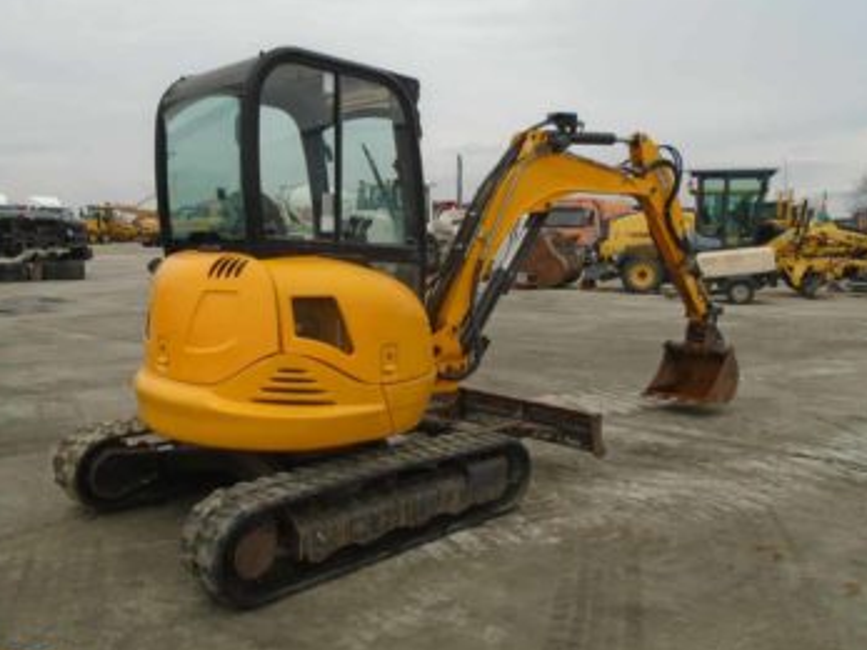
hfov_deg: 59.9
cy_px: 315
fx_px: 751
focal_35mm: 30
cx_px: 397
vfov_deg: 46.8
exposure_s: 1/320
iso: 100
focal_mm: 4.6
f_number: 3.2
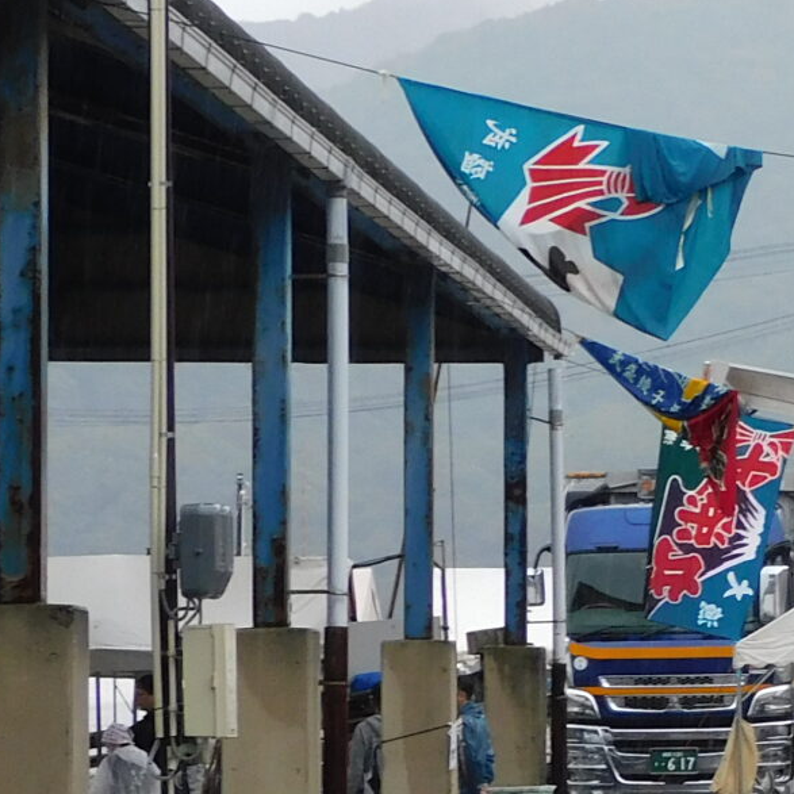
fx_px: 5502
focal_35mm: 212
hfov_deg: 8.1
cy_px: 632
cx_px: 1261
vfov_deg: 8.2
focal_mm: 9.9
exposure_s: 1/100
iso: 125
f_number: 4
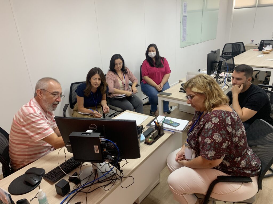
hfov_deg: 67.3
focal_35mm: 26
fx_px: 205
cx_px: 136
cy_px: 102
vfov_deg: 53.1
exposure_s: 1/60
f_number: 1.8
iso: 80
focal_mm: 4.25
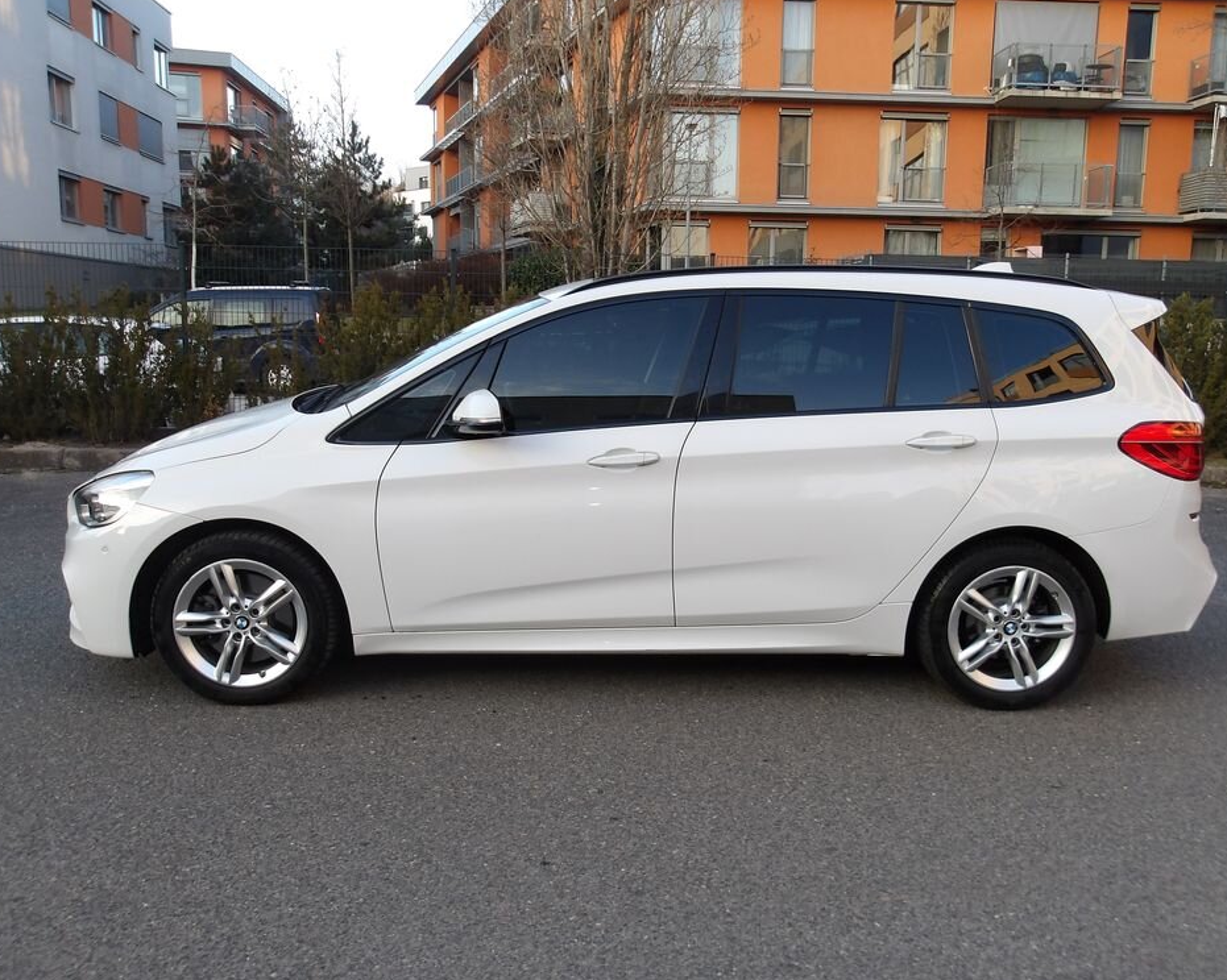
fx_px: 1053
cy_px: 481
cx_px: 635
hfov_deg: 60.5
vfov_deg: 49.9
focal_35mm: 29
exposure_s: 1/95
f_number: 3
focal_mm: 4.9
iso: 100
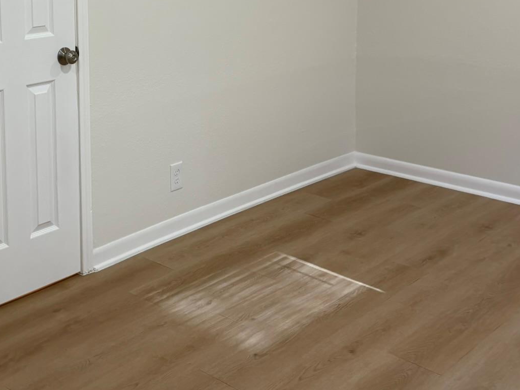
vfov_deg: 27.0
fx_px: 781
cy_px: 34
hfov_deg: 35.5
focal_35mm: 52
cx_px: 95
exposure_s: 1/120
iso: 125
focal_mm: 5.96
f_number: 1.6
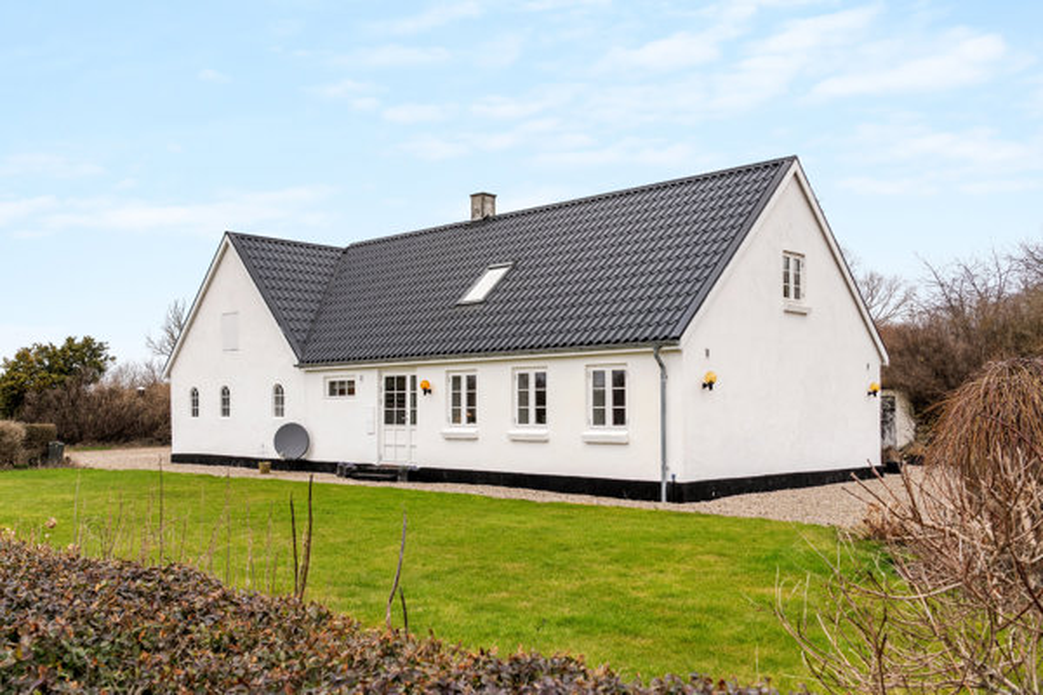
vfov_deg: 41.1
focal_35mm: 32
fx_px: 927
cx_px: 522
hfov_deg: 58.7
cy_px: 348
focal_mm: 32
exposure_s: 1/80
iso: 200
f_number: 8
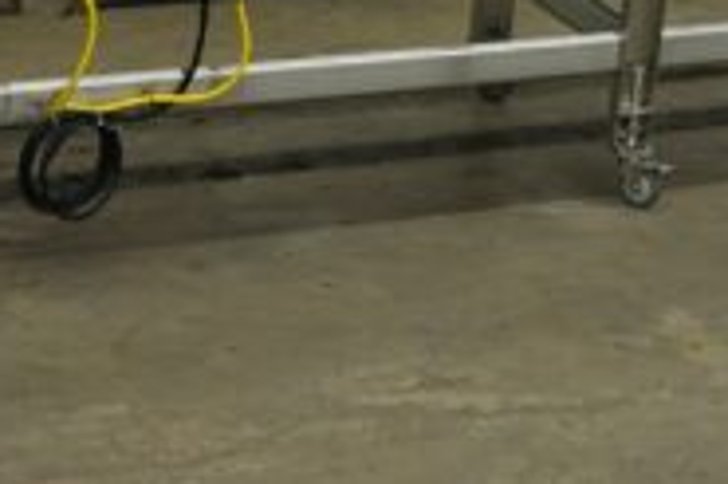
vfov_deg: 8.9
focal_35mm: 151
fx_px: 3051
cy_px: -163
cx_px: 496
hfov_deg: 13.6
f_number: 4
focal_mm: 20.69
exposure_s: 1/60
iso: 200
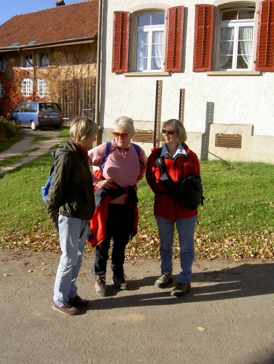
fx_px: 359
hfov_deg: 41.8
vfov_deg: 53.9
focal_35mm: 34
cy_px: 182
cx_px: 137
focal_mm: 5.6
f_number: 4.7
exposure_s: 1/250
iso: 50
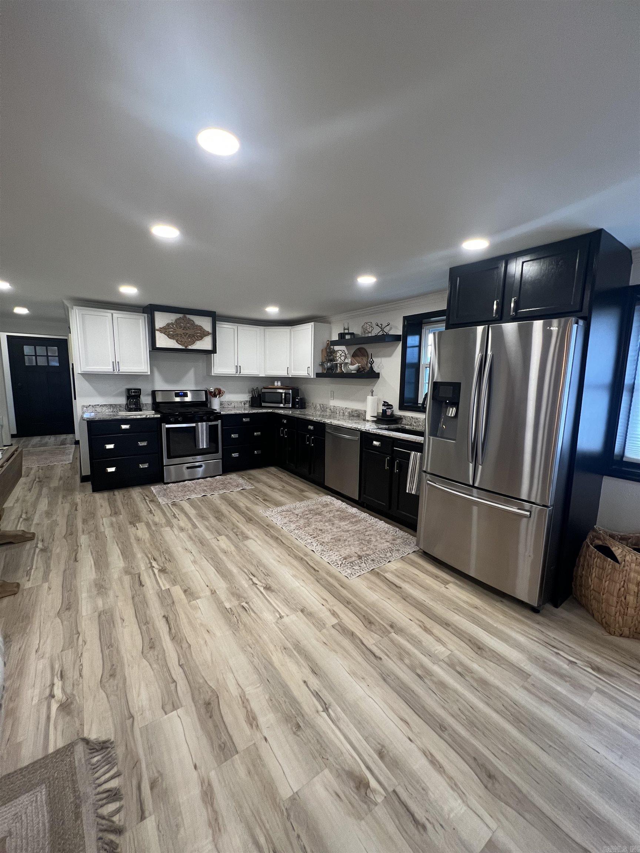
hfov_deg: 89.9
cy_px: 426
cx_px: 320
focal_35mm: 13
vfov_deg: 106.2
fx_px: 320
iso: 200
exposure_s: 1/60
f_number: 1.8
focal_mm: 1.57
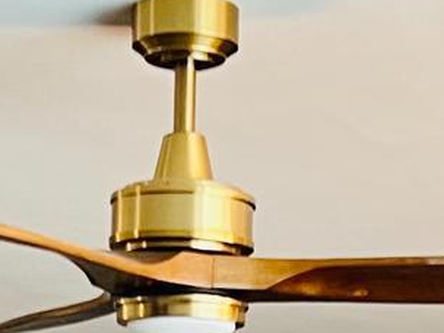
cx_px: 231
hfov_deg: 11.3
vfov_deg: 7.7
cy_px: 878
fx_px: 2245
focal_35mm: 175
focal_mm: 5.7
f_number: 1.5
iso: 250
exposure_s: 1/60
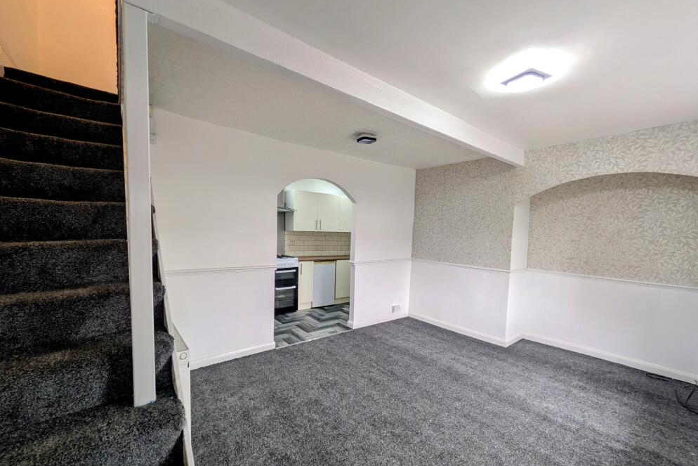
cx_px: 348
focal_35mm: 15
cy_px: 251
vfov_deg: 77.2
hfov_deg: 100.4
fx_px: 291
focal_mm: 1.83
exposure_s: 1/33.3
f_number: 2.2
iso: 52
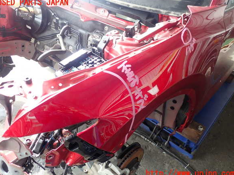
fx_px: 209
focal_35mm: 31
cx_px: 116
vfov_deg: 45.4
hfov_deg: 58.4
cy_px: 88
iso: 100
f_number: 2.3
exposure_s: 1/60
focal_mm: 5.5
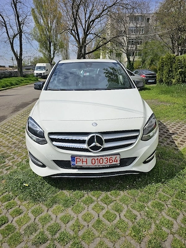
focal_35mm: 23
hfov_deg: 58.9
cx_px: 93
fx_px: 165
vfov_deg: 73.9
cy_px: 124
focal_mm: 6.3
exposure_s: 1/2500
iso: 10
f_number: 1.7
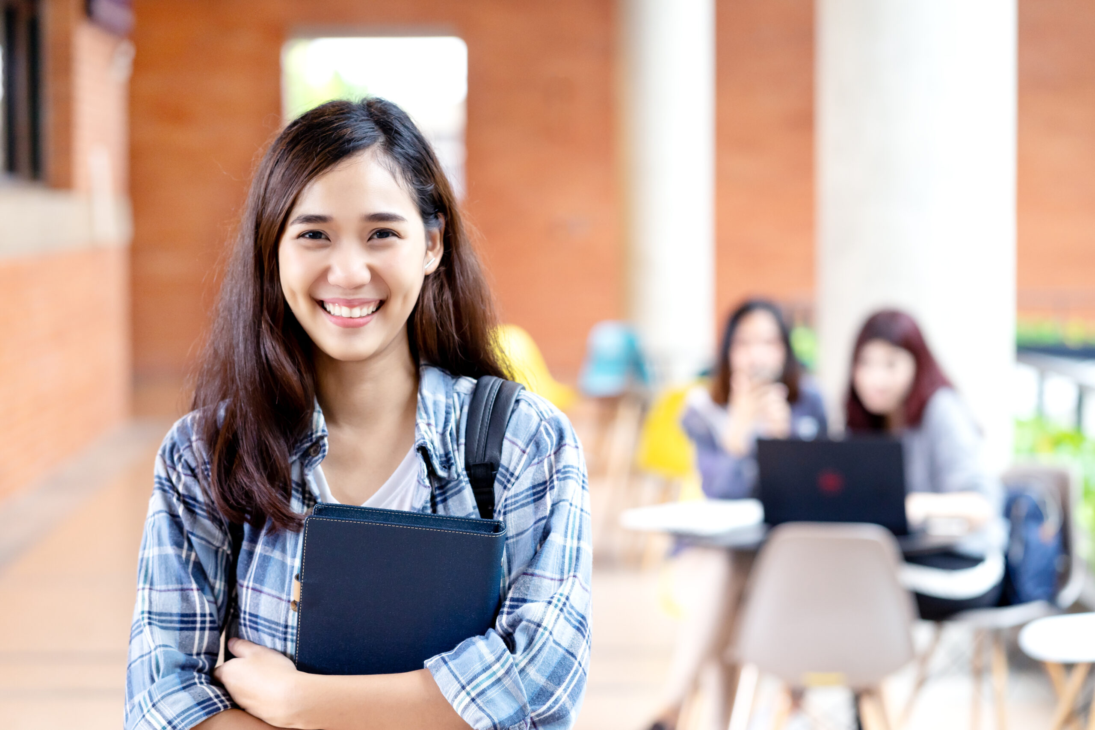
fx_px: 2585
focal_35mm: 85
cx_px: 548
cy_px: 365
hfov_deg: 23.9
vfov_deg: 16.1
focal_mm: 85
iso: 500
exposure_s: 1/60
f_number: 3.5
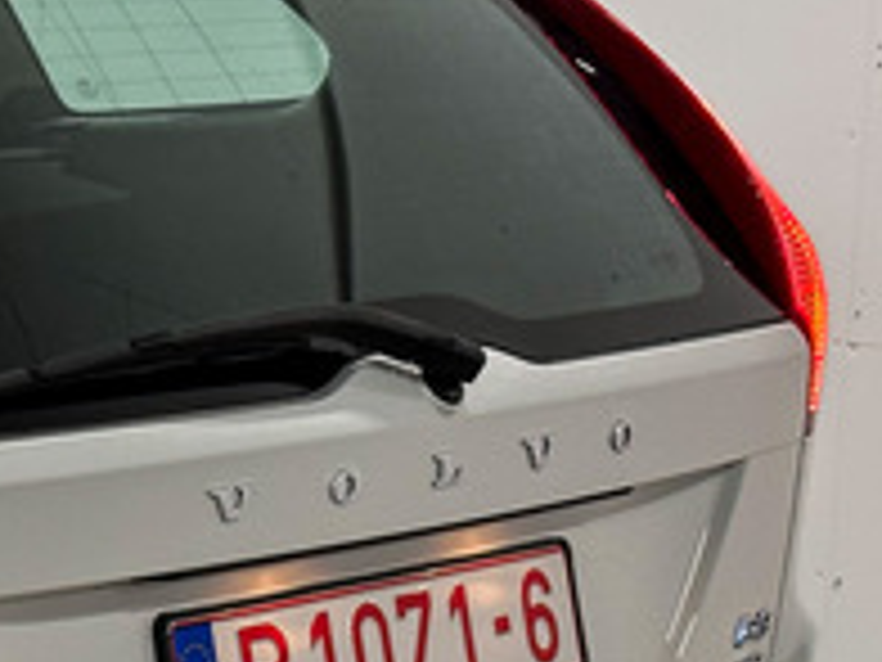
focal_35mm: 159
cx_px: -279
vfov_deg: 9.3
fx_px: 4051
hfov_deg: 12.1
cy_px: 662
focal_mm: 6.86
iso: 125
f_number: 1.78
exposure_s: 1/50
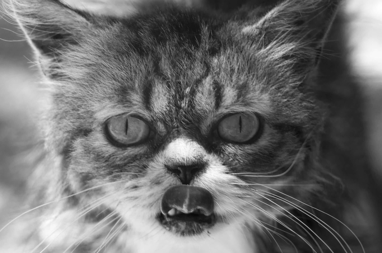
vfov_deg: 4.4
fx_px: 3338
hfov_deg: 6.5
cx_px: 191
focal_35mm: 315
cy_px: 126
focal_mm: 210
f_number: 5.6
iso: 160
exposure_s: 1/160
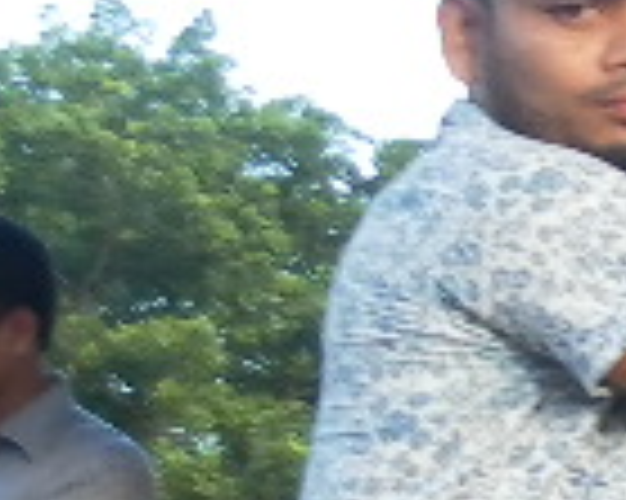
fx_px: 3721
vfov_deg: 7.7
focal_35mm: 201
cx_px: 1401
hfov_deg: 8.9
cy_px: 252
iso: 80
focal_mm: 4.9
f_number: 3.2
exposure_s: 1/50
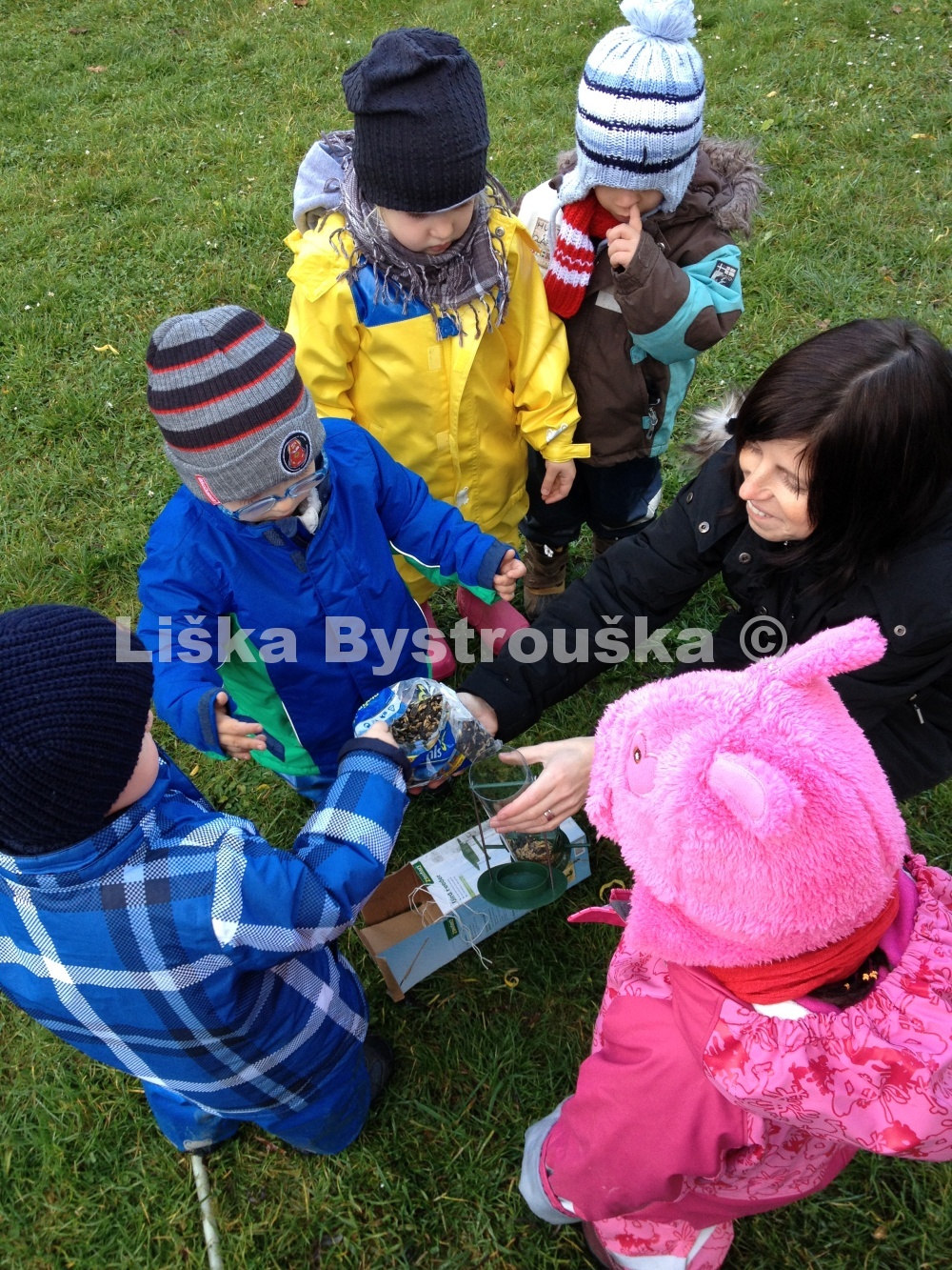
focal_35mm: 35
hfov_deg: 40.7
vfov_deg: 52.6
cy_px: 635
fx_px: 1283
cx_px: 476
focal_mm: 4.28
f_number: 2.4
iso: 80
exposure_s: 1/120
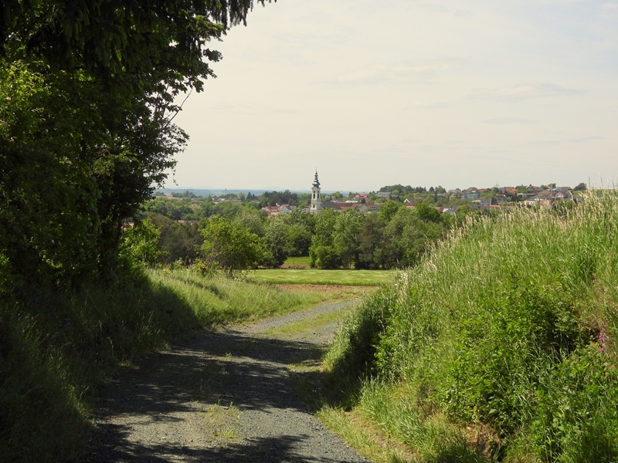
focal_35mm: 55
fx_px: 982
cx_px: 309
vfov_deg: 26.6
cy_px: 232
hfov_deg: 34.9
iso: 100
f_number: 3.5
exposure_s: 1/1600
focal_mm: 9.8
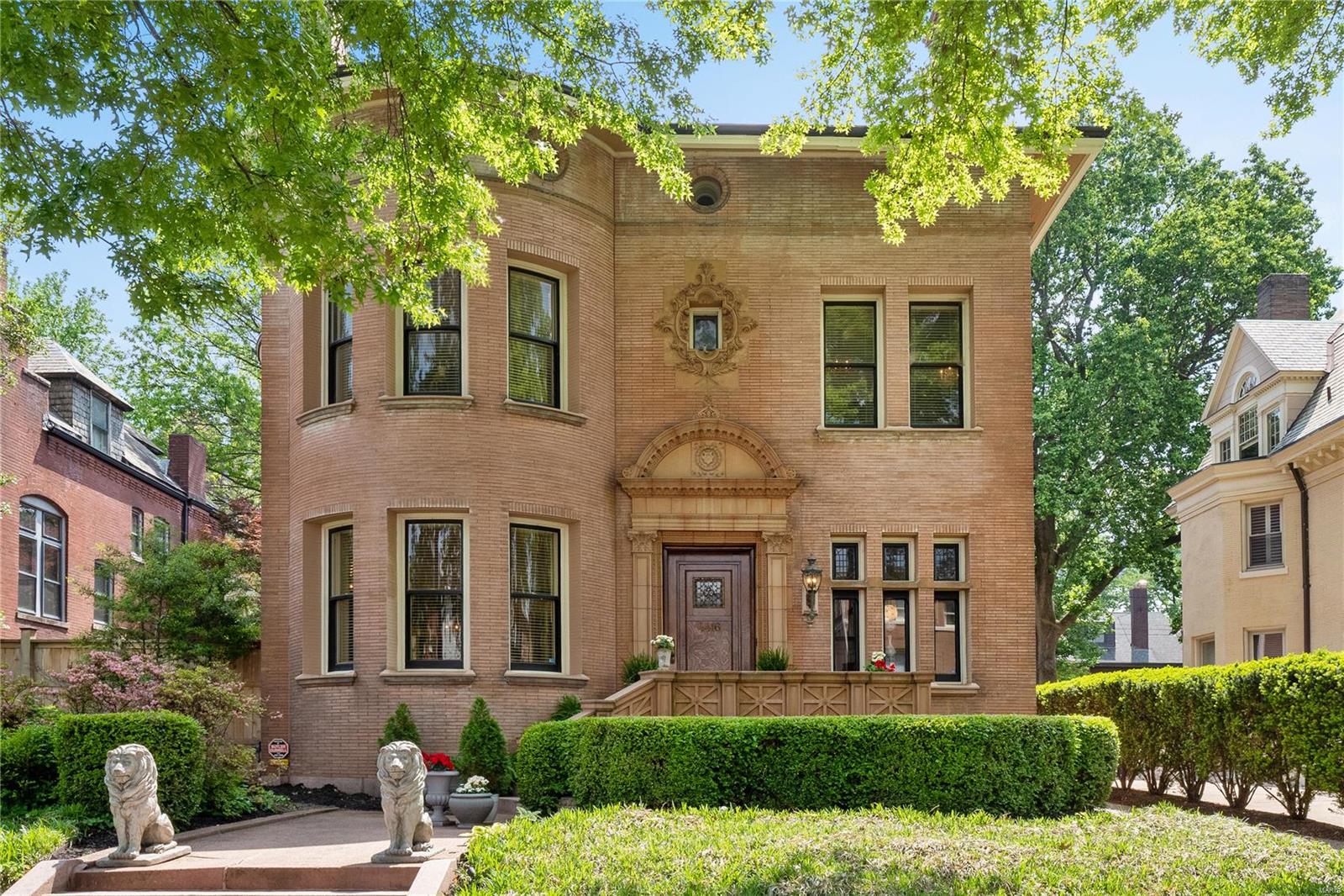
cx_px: 672
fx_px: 1045
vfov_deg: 46.4
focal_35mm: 28
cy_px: 448
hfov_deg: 65.5
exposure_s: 1/500
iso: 400
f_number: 8
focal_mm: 14
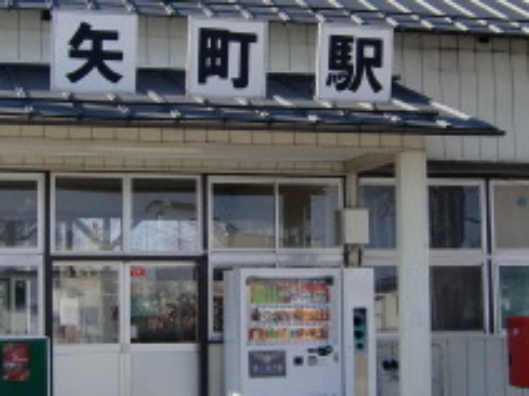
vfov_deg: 17.3
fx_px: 1298
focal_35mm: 85
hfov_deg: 23.0
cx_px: 271
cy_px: 223
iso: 64
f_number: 2.6
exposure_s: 1/800
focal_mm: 4.9
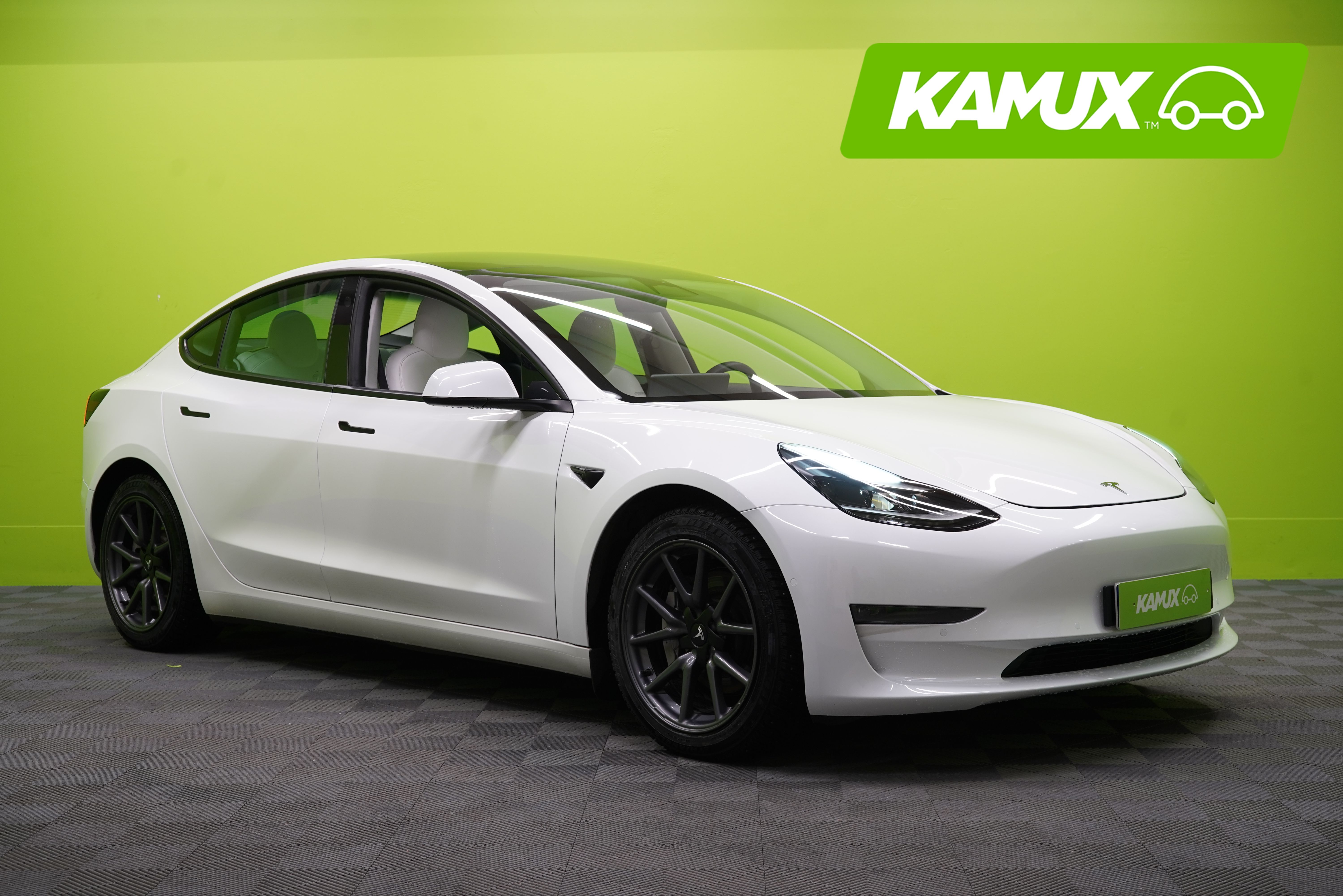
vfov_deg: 28.1
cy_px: 448
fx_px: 1791
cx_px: 672
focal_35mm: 48
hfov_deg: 41.1
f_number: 6.3
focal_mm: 48
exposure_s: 1/30
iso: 400
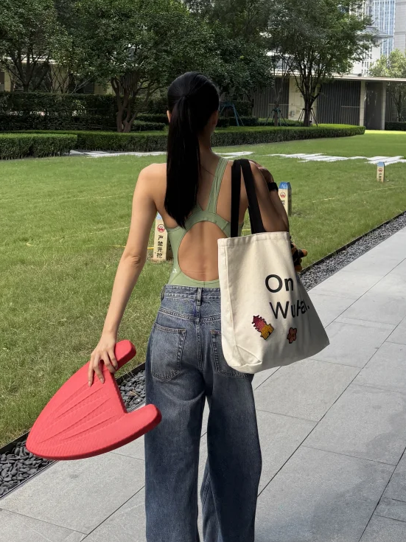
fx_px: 735
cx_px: 212
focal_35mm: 47
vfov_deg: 39.2
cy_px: 128
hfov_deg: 30.9
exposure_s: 1/1174
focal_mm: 6.76
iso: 100
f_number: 1.78
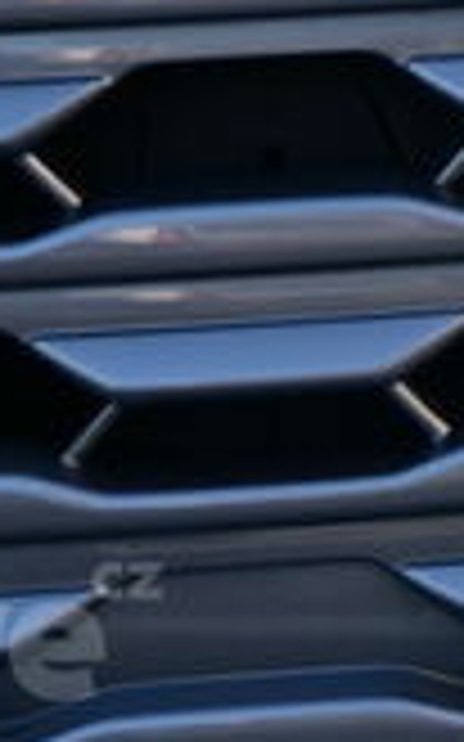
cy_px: -679
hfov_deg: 3.3
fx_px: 7735
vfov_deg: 5.4
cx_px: 1743
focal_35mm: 382
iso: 100
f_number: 7.1
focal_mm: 43
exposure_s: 1/200
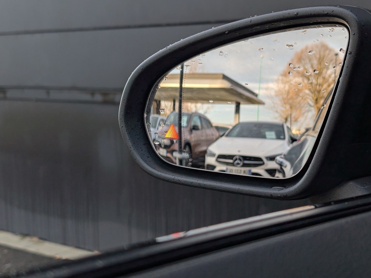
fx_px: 536
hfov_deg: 38.2
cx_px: 188
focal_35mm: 50
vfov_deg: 29.1
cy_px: 137
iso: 19
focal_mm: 6.9
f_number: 1.68
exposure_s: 1/309
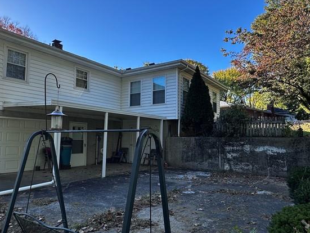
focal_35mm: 26
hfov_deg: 67.2
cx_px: 150
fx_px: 233
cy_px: 121
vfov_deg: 53.1
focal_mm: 2.22
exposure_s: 1/465
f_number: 2.2
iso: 40
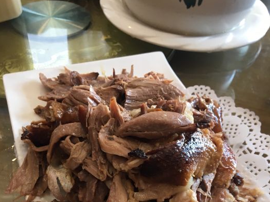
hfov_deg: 47.9
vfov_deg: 35.3
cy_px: 168
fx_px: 304
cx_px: 134
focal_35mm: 39
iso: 40
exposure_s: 1/33
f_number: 2.2
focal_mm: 4.15
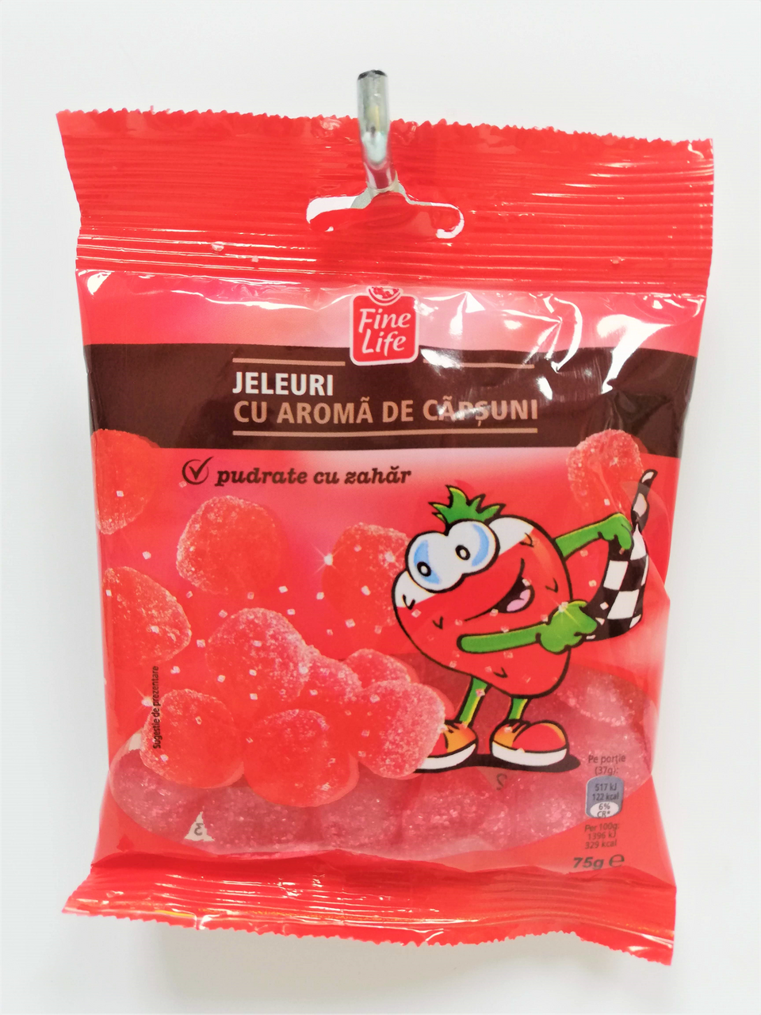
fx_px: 762
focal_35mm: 26
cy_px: 508
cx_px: 380
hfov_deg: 53.1
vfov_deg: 67.3
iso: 160
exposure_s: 1/33.3
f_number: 2.2
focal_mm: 3.81
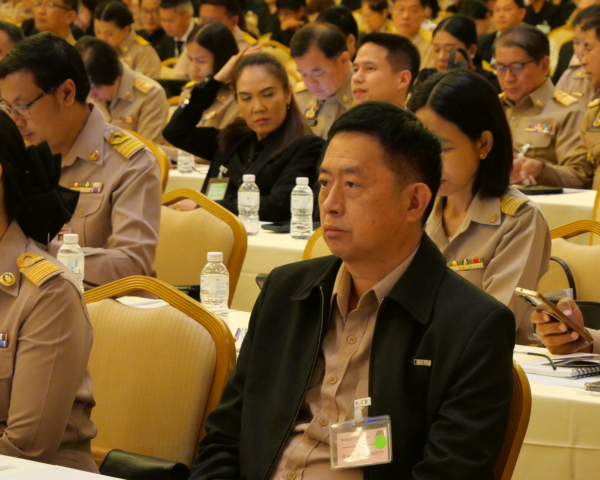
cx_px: 343
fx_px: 2788
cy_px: 254
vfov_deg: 9.8
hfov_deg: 12.3
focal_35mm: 157
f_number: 5.6
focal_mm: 60
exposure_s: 1/25
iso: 3200
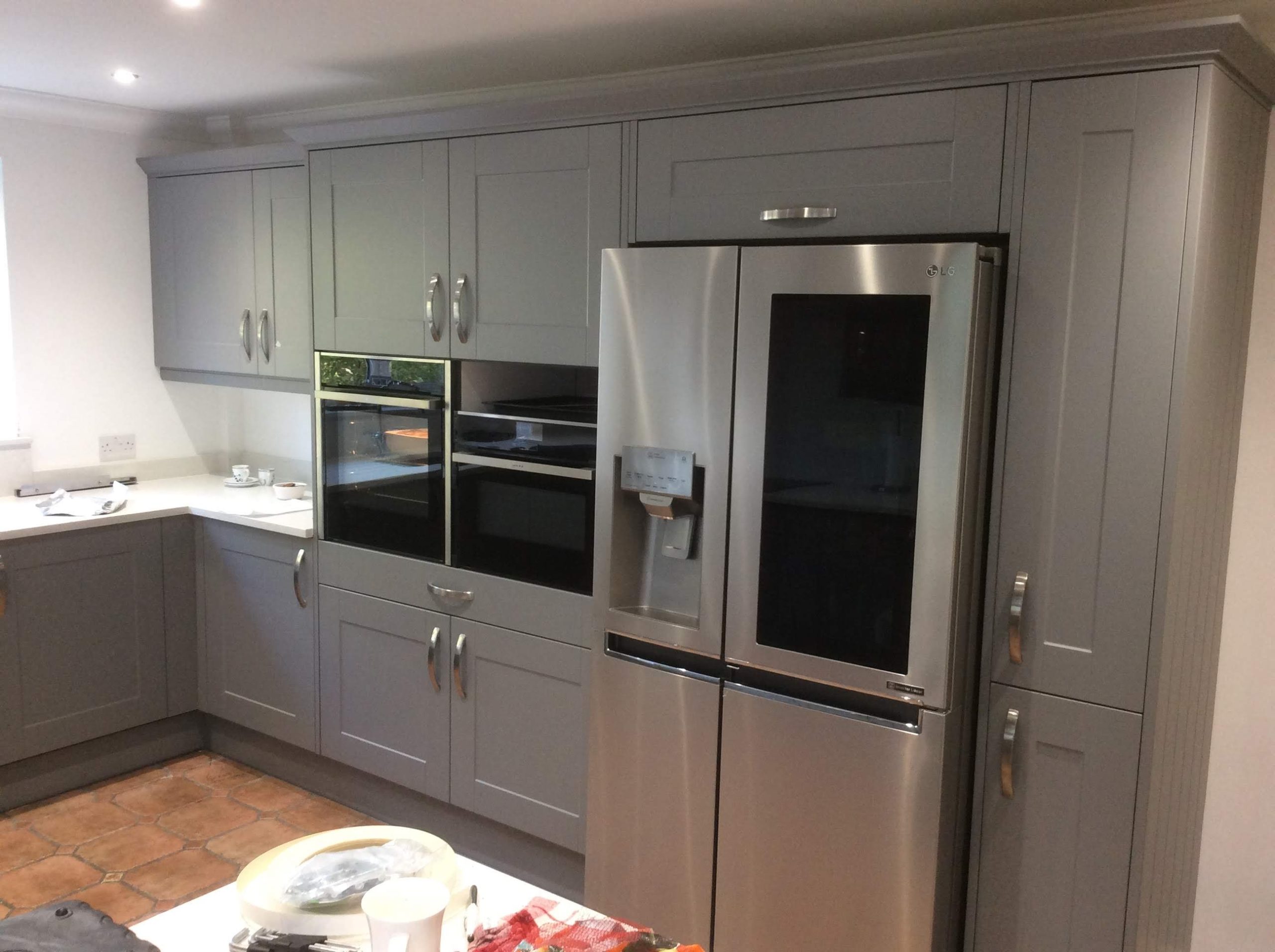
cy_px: 476
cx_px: 638
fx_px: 1177
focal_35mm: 32
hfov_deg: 56.9
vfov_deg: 44.1
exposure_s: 1/25
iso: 80
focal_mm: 3.3
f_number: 2.4
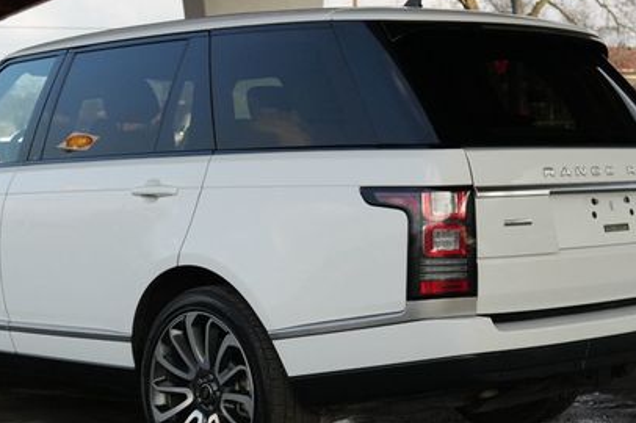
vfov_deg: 19.1
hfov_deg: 28.4
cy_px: 258
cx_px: 260
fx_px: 1253
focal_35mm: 71
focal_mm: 30
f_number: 4
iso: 1600
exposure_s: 1/160
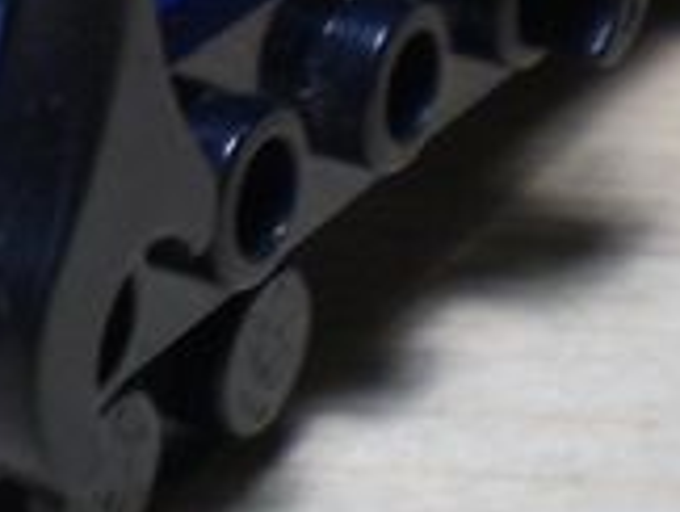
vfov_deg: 7.1
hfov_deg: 9.5
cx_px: 189
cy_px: -164
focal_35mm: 207
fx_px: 4072
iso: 125
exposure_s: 1/20
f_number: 3.5
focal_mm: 7.4
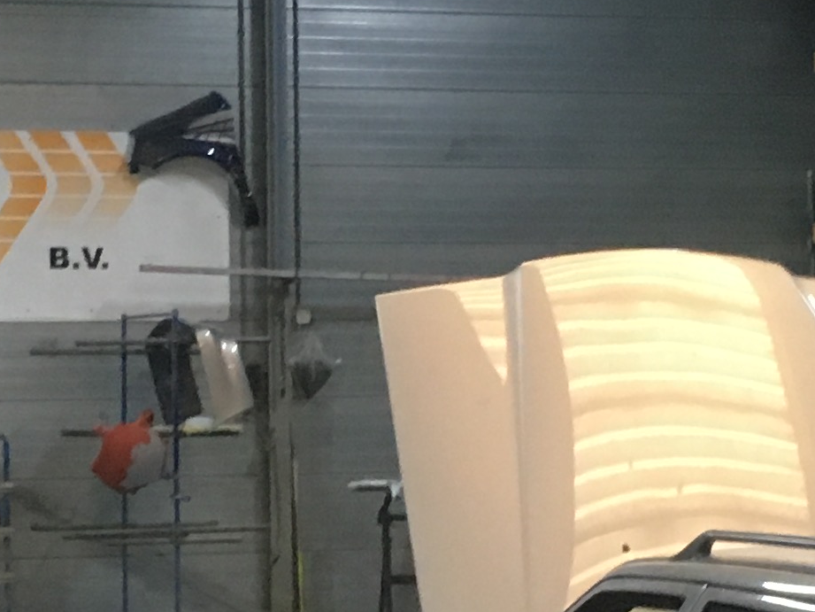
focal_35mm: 127
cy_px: 493
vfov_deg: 11.6
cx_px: 348
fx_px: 2990
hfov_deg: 15.5
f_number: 2.2
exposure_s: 1/33
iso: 200
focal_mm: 4.15
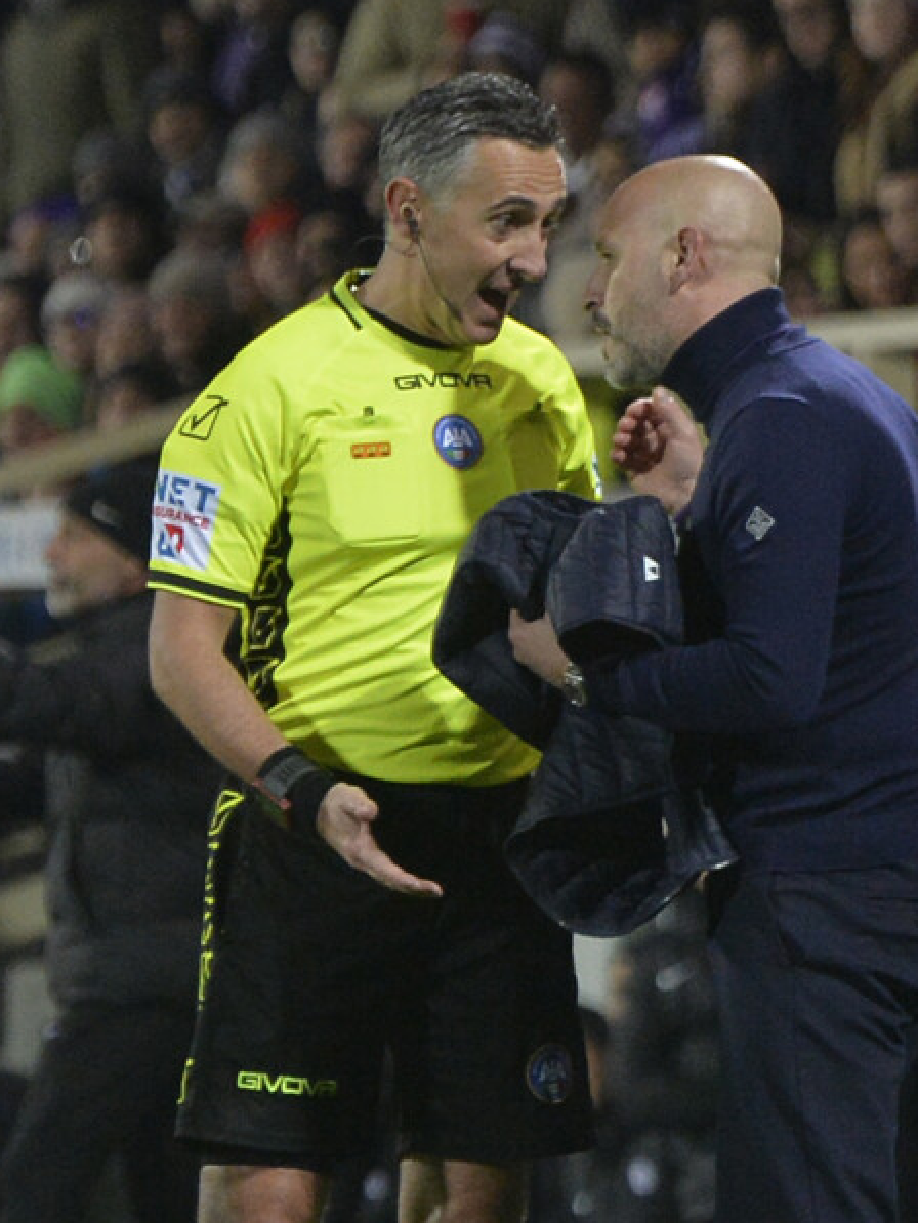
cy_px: 610
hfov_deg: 3.3
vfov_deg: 4.4
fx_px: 15871
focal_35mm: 449
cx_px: 520
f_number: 5.6
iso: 2500
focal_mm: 310
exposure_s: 1/800
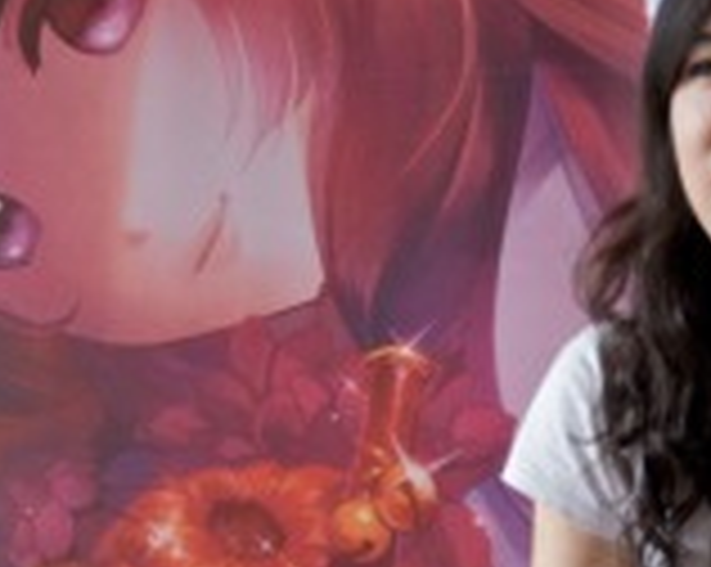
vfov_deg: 9.6
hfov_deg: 12.1
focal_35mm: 160
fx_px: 3363
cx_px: 482
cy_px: 410
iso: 2200
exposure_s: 1/80
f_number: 4.5
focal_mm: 40
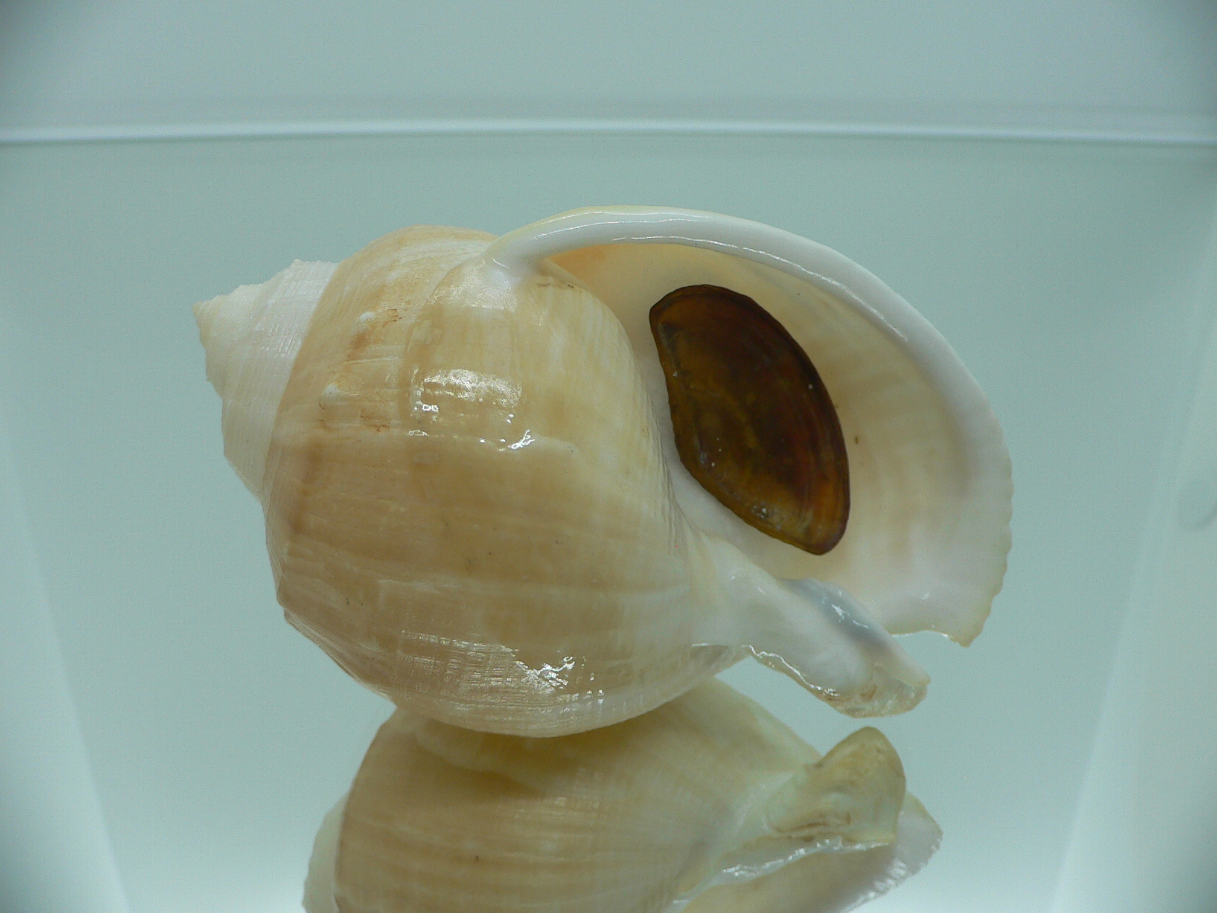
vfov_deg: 40.7
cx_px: 608
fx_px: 1231
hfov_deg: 52.6
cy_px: 456
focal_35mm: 35
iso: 80
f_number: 2.8
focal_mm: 4.6
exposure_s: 1/60
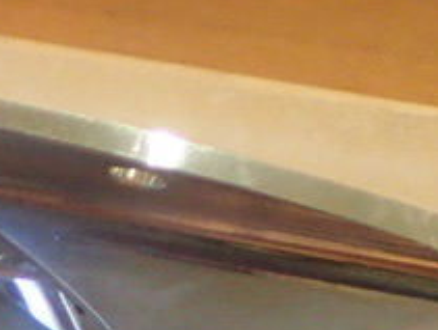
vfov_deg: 7.6
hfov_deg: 9.6
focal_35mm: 184
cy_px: 758
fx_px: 2332
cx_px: -596
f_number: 2.7
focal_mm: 6.86
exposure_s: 1/40
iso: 400
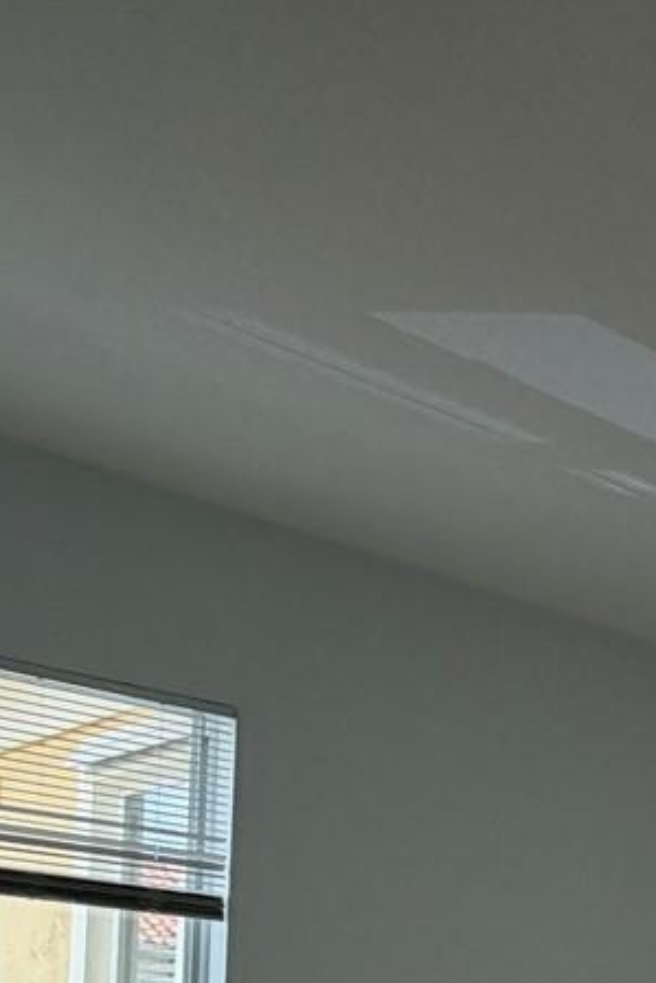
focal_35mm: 52
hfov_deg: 20.8
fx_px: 1420
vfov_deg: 32.8
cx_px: 1066
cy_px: 1119
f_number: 2.2
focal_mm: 2.22
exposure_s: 1/194
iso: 50
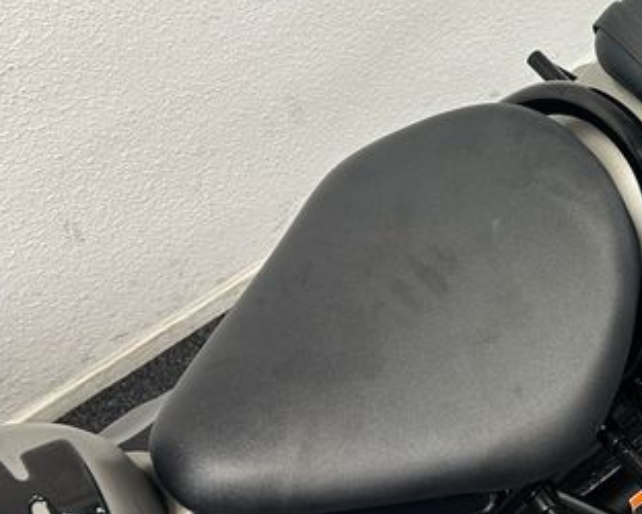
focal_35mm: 52
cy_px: 177
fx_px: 989
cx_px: 605
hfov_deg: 33.6
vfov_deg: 29.0
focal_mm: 5.7
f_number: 1.5
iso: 100
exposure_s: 1/50
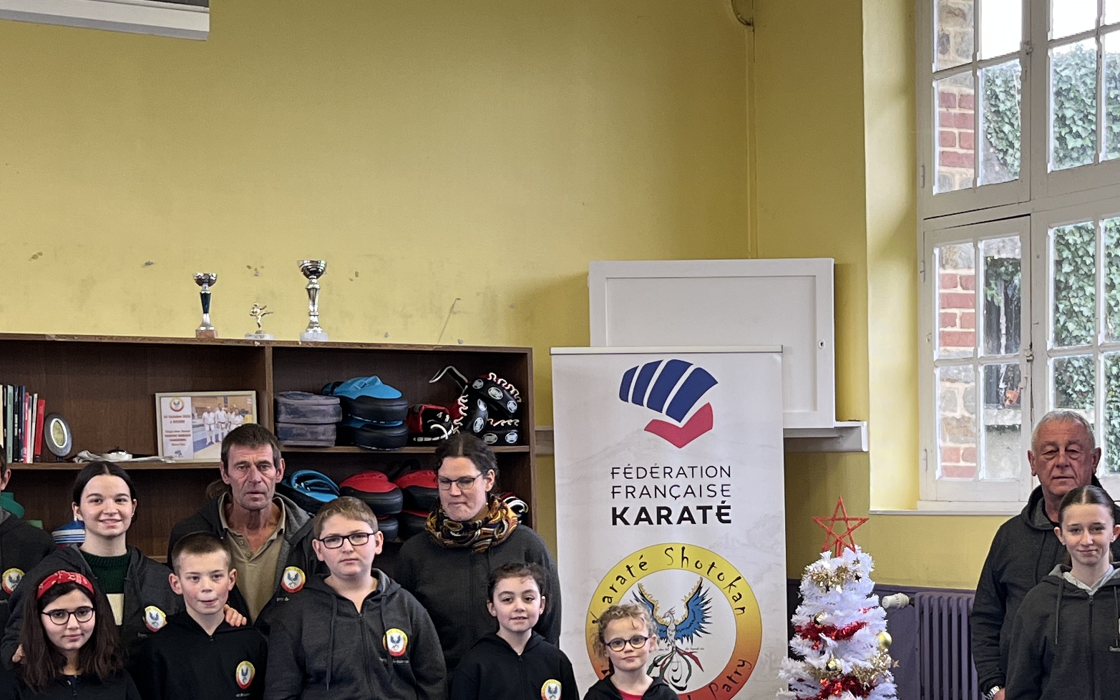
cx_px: 808
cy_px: 606
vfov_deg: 18.1
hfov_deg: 28.6
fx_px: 2167
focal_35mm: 71
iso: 100
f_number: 1.6
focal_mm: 5.1
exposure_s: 1/100
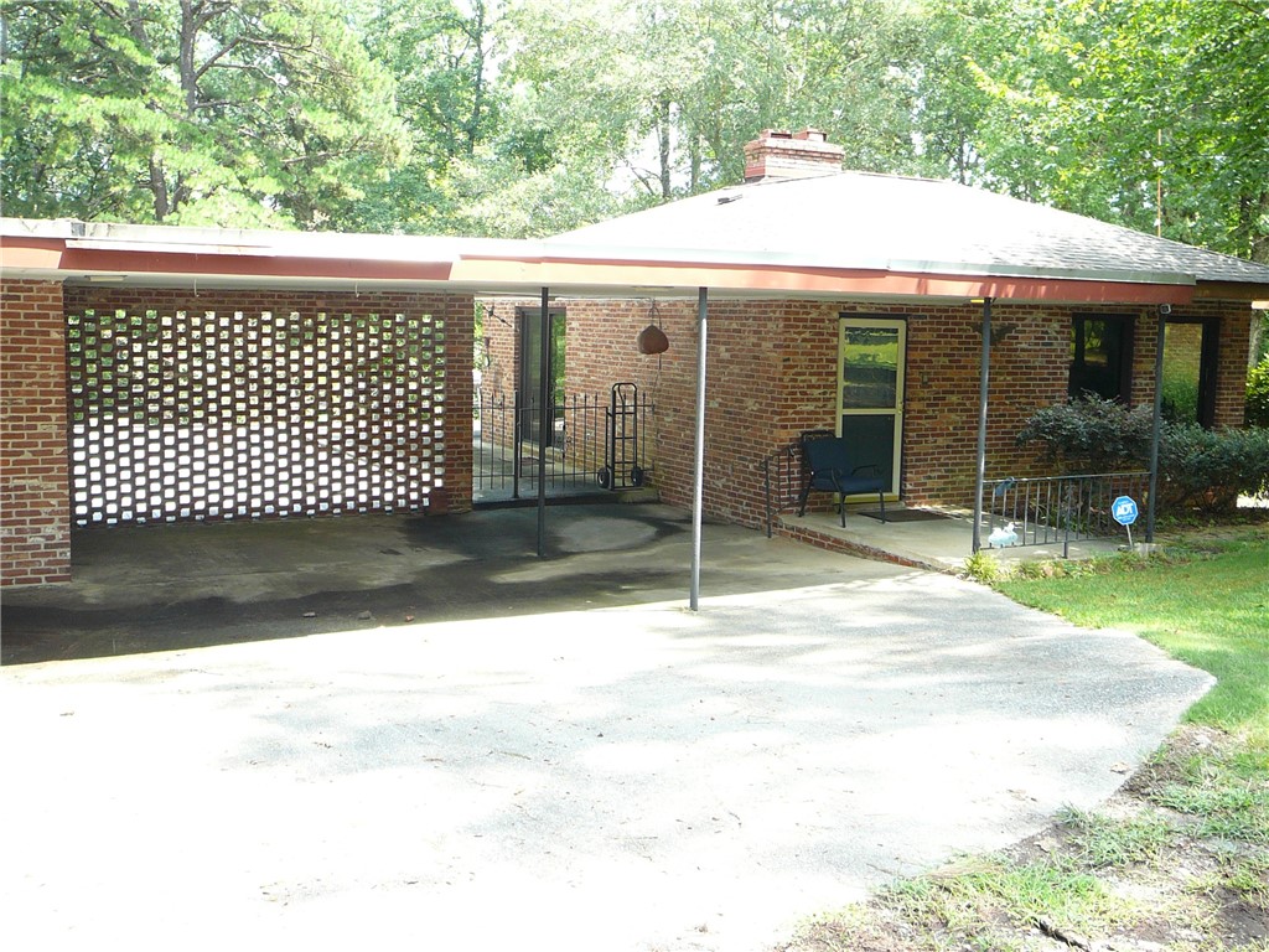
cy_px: 476
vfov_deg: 40.7
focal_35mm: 35
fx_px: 1283
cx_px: 634
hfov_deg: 52.6
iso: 80
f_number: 2.8
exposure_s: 1/60
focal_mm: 5.2
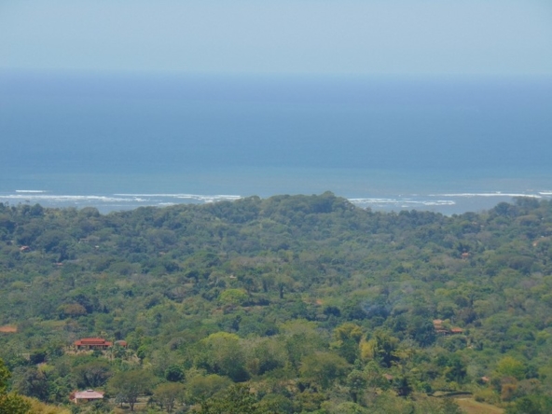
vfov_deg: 9.1
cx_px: 276
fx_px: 2615
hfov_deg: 12.0
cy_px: 207
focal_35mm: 164
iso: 80
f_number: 4
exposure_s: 1/1000
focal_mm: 29.5
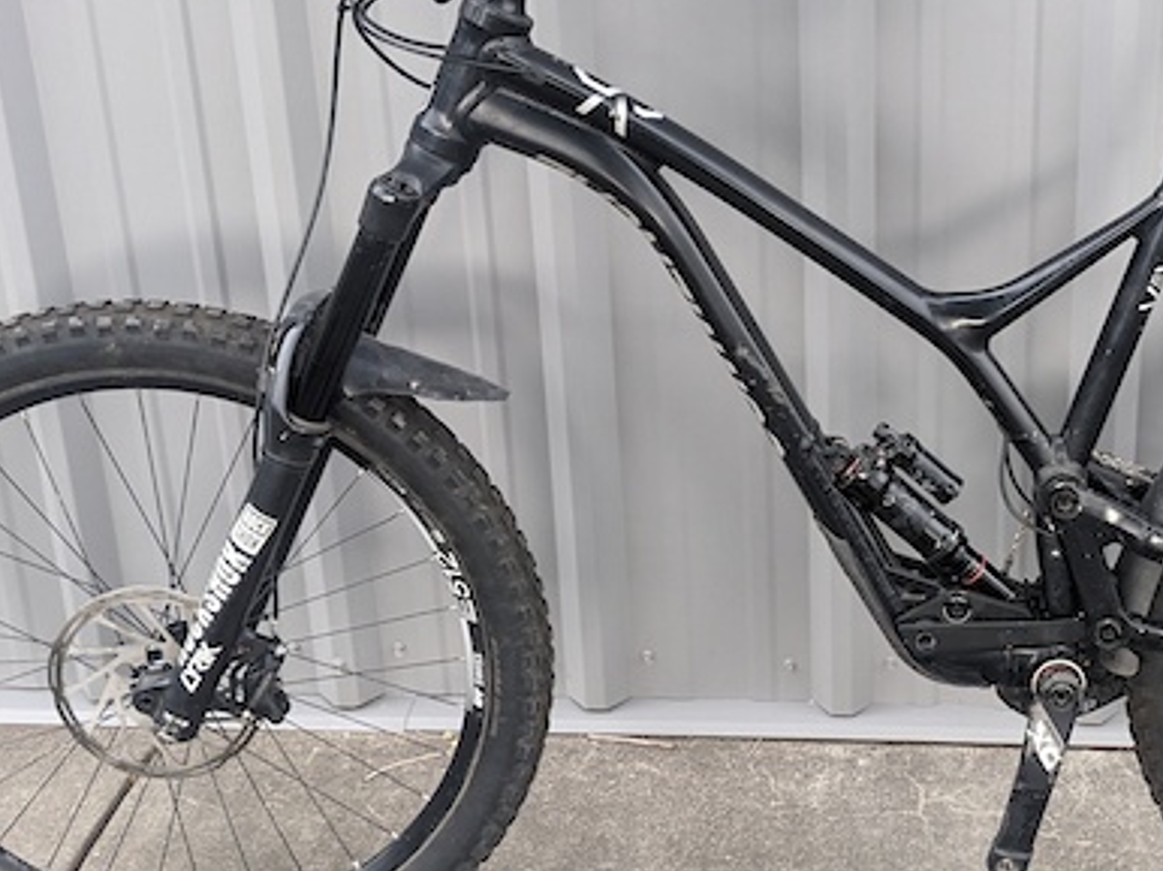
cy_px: 425
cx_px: 898
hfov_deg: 33.6
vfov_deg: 26.1
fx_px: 1880
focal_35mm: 56
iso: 85
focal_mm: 4.38
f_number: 1.73
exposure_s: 1/40
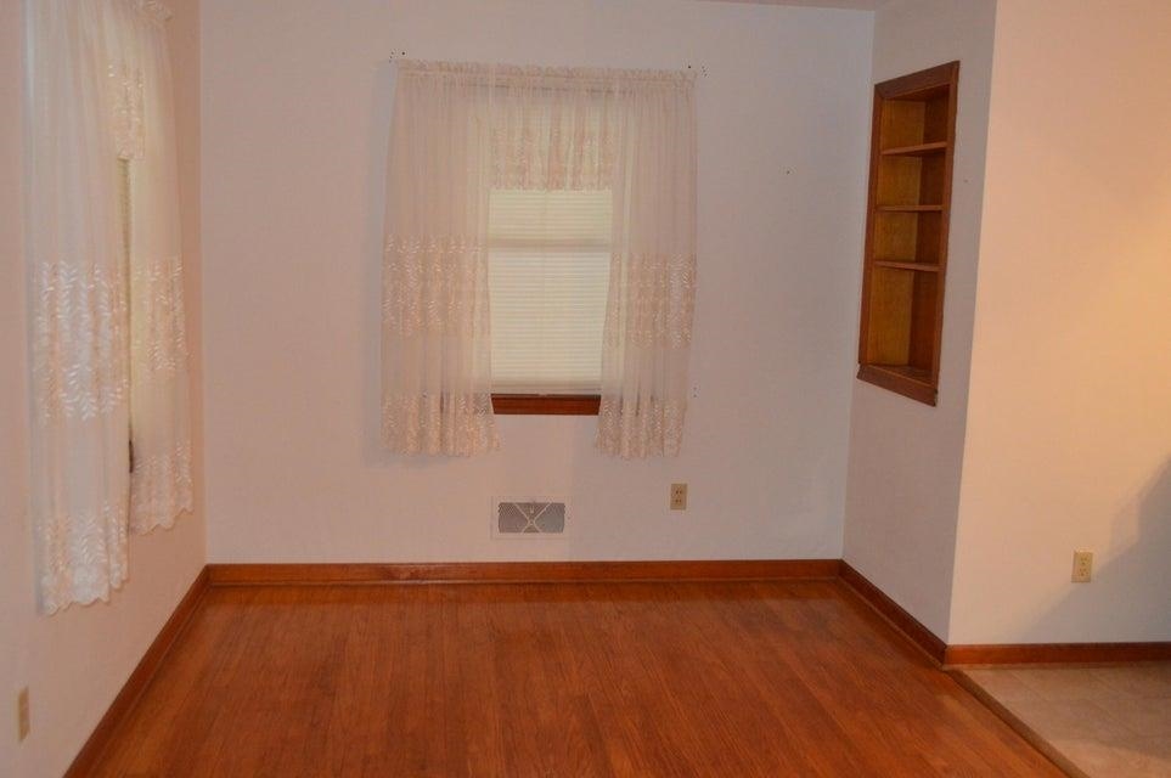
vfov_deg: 36.8
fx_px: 1170
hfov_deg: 53.2
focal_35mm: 36
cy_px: 389
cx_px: 586
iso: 2800
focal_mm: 24
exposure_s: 1/60
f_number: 4
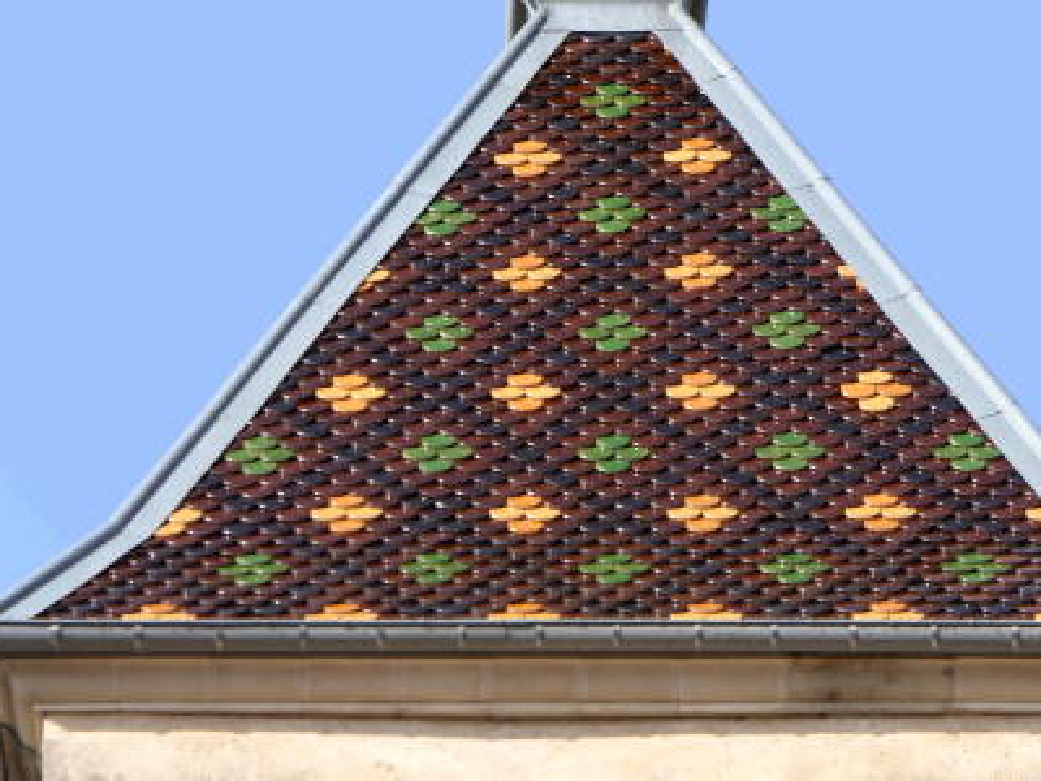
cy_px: 350
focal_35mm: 294
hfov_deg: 6.7
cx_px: 614
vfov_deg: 5.1
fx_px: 8841
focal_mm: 90.3
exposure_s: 1/640
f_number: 4.4
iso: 125
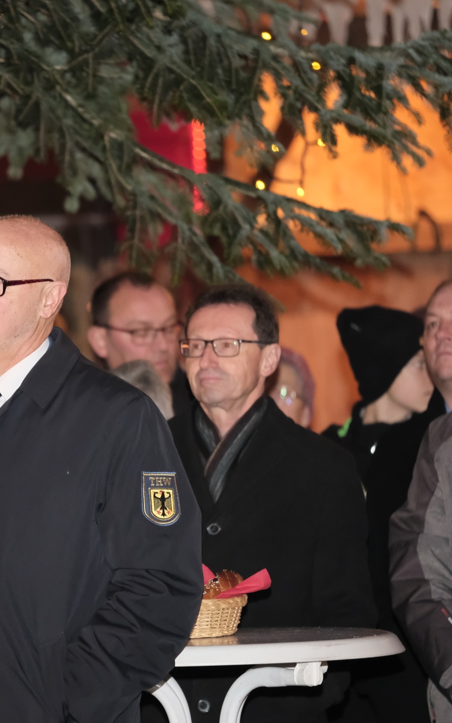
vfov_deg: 6.5
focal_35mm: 322
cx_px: -1
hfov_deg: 4.1
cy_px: 362
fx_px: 6344
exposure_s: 1/60
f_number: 2.8
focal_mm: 140
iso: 3200
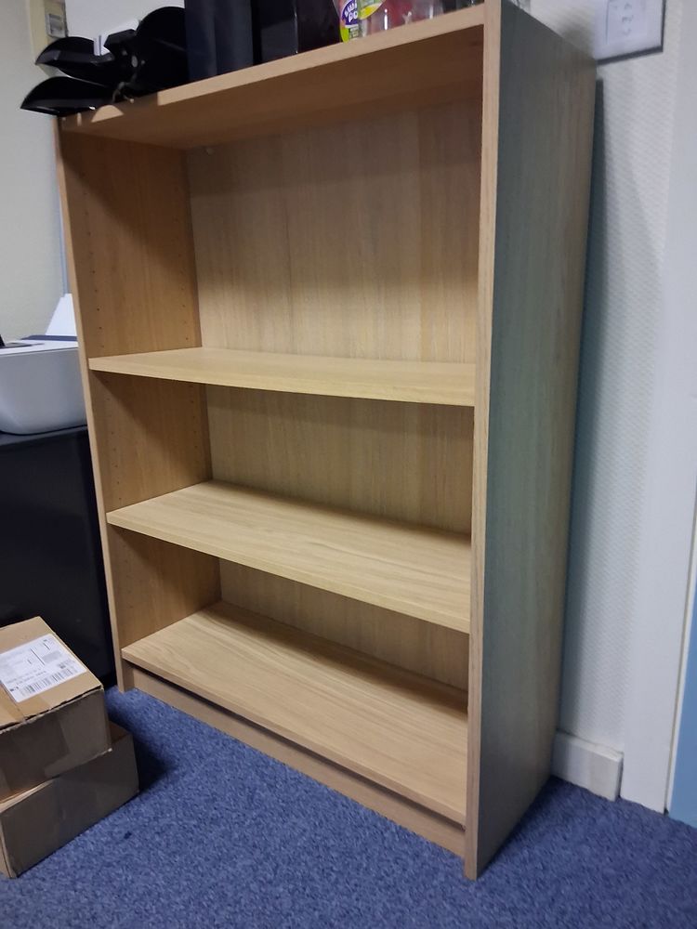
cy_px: 464
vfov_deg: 67.3
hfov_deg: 53.1
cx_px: 348
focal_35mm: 26
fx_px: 698
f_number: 1.8
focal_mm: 3.98
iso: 1000
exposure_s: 1/25
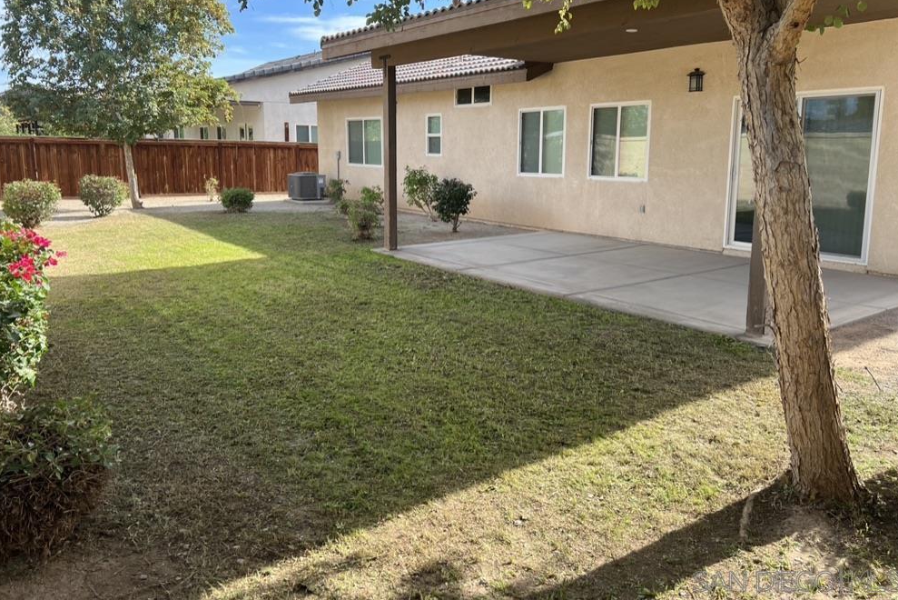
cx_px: 446
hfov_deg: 65.5
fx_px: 699
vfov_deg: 46.3
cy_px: 251
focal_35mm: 28
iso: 50
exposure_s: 1/1224
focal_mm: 5.7
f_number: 1.5
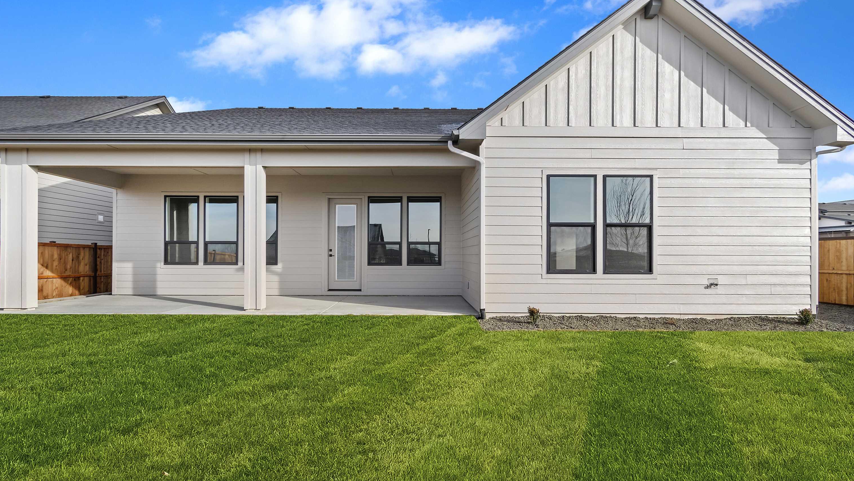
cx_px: 425
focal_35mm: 16
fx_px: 362
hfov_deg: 99.4
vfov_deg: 67.0
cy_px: 260
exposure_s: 1/100
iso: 320
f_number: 11
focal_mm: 10
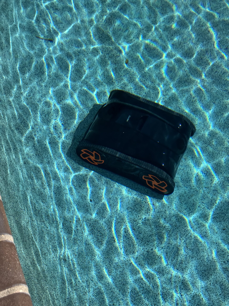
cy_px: 153
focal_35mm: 48
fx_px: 423
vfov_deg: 39.7
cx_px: 114
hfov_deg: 30.3
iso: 64
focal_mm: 6.76
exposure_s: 1/4310
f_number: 1.78
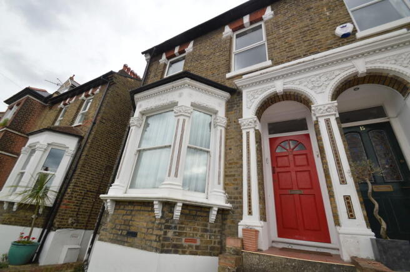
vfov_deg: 77.2
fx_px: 171
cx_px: 205
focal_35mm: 15
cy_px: 136
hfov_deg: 100.4
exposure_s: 1/160
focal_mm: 10
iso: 100
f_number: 6.3
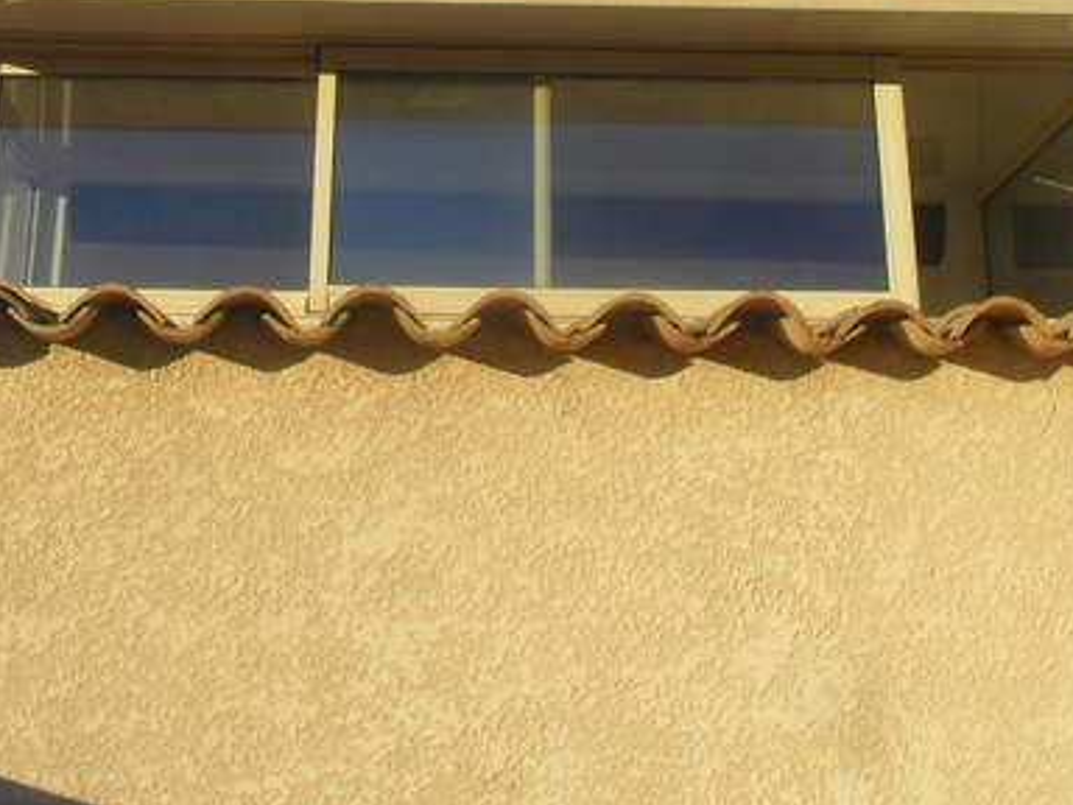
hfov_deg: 27.0
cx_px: 556
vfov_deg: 20.2
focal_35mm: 72
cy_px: 165
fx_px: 2232
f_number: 8.4
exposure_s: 1/90
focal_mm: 6.3
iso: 100
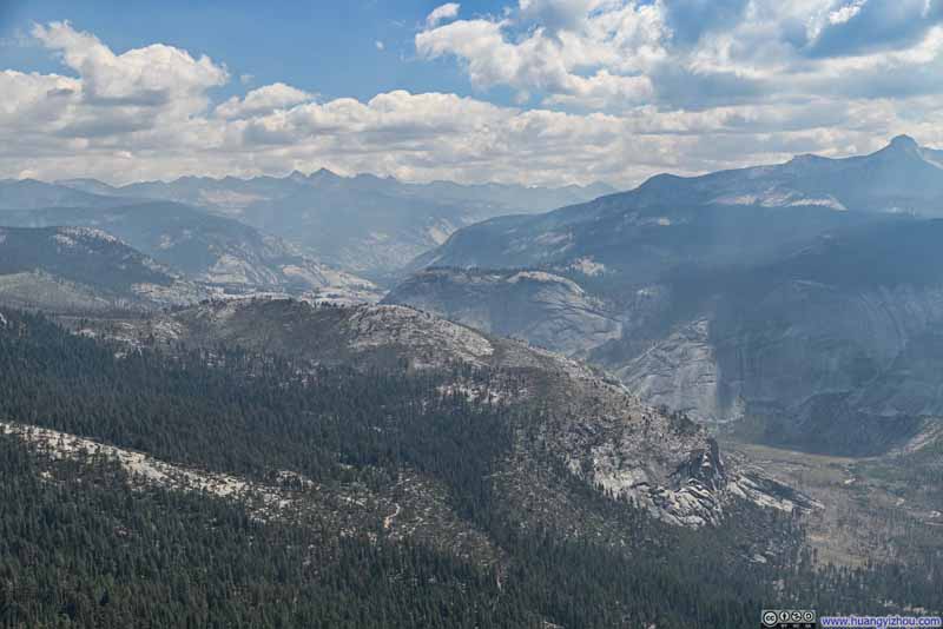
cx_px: 472
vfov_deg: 31.9
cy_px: 314
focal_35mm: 42
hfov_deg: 46.4
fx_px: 1101
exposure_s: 1/2500
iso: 100
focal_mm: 42
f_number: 4.5
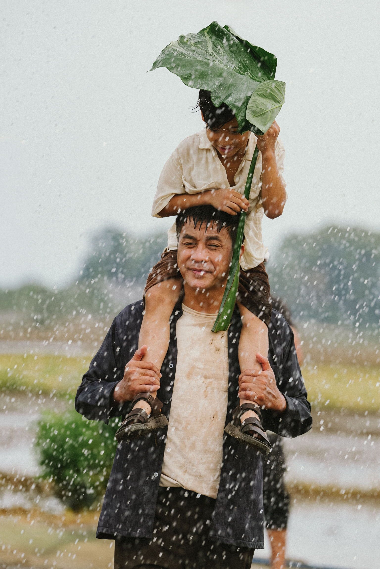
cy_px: 284
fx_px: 4148
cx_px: 190
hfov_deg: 5.2
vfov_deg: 7.9
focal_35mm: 262
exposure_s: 1/800
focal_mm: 175
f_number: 4
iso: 160
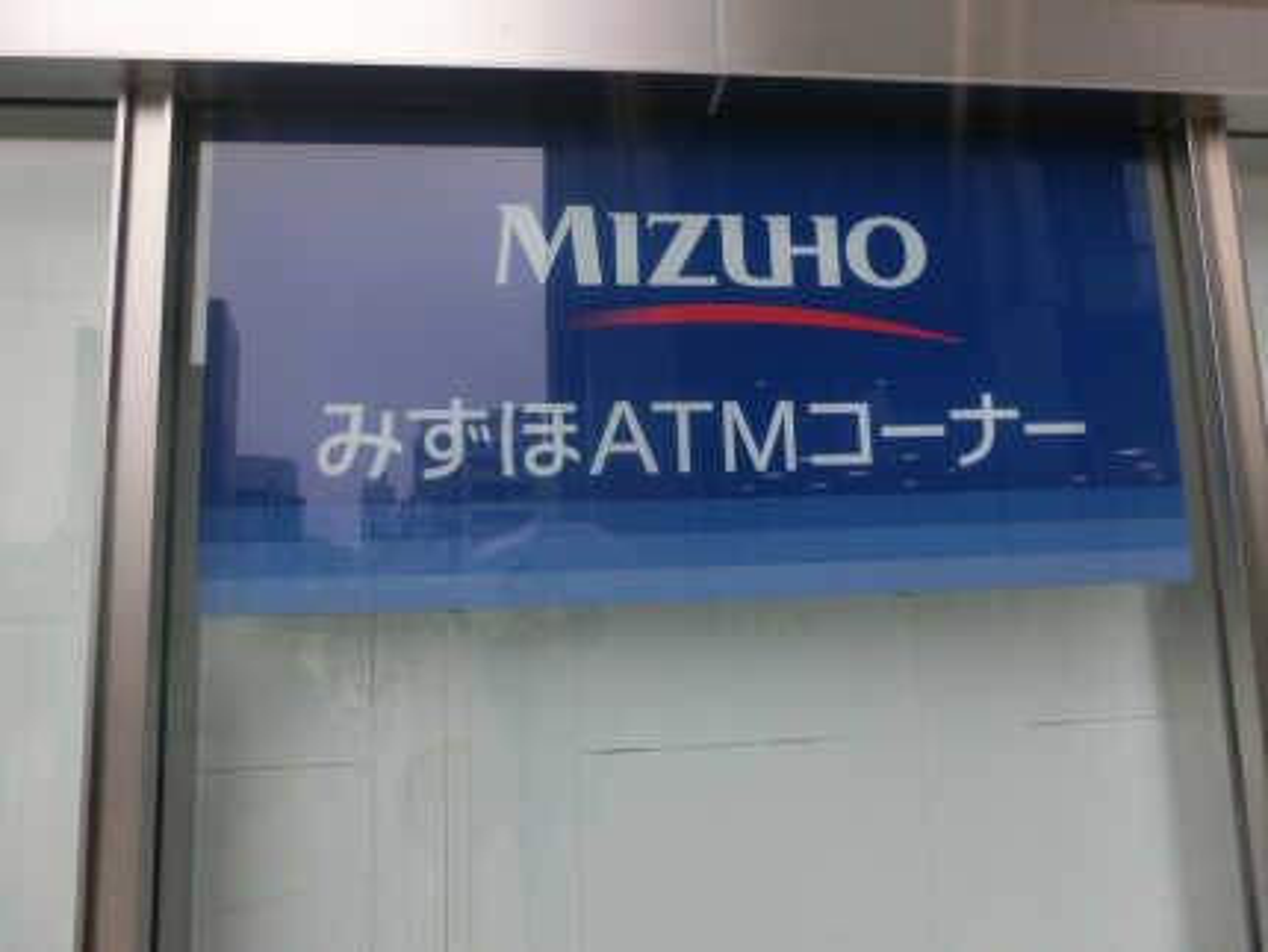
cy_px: 476
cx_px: 634
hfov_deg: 71.6
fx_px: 880
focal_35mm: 24
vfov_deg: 56.9
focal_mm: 4.24
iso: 100
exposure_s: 1/125
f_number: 3
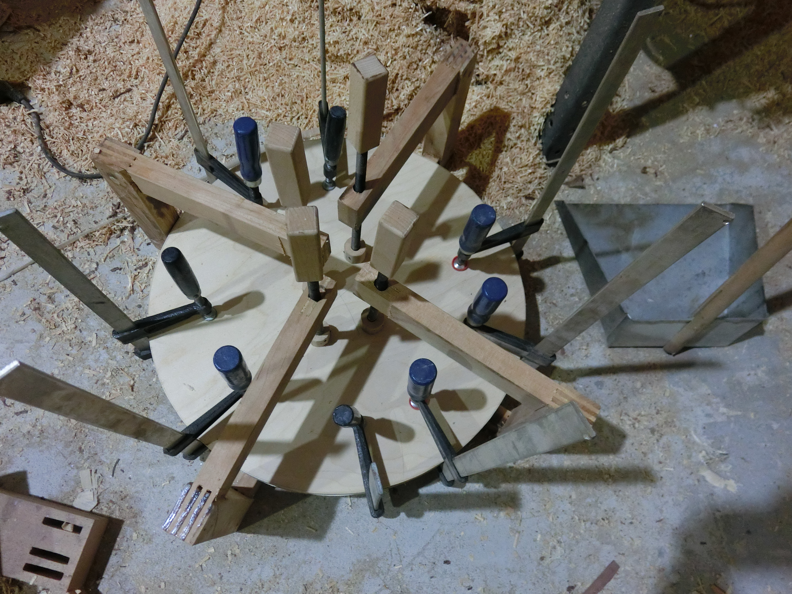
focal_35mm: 25
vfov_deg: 54.9
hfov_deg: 69.4
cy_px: 297
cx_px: 396
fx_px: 572
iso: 800
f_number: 2.8
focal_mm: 5.4
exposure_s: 1/30
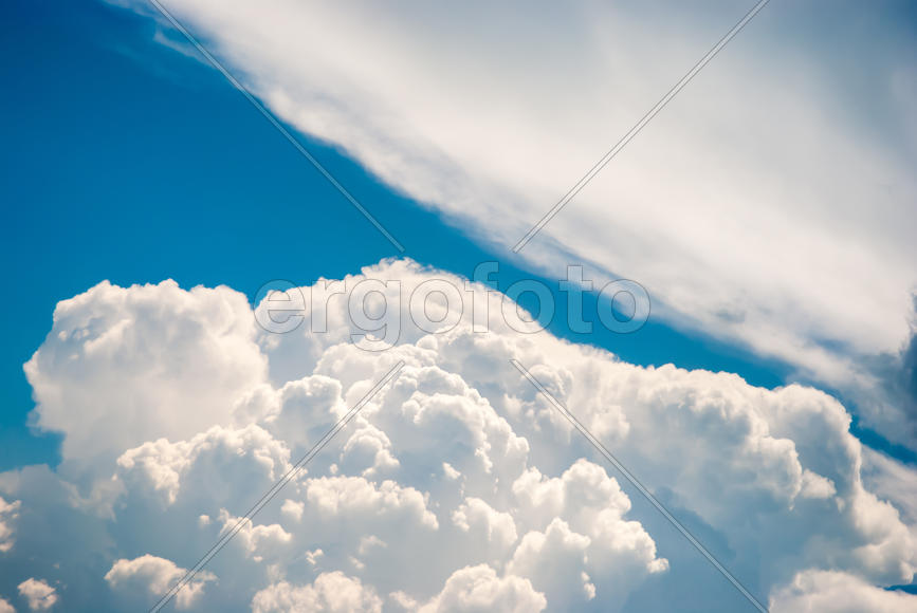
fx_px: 2983
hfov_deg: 17.5
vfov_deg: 11.7
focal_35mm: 117
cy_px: 306
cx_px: 458
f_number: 6.3
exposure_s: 1/500
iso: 100
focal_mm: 78
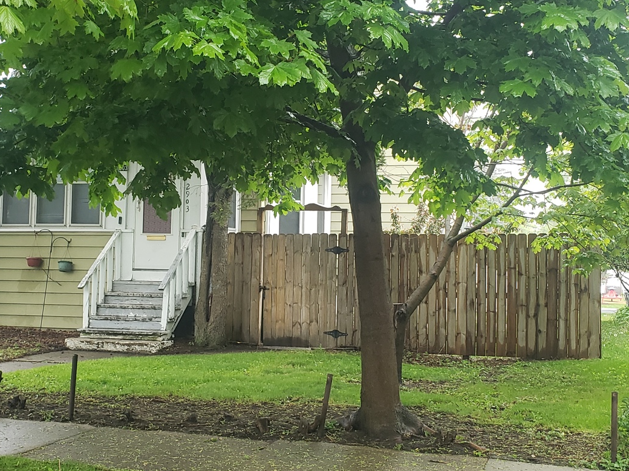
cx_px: 263
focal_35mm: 36
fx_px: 654
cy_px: 221
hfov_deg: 51.1
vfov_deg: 39.6
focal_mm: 4.3
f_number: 2.4
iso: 200
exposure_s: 1/50
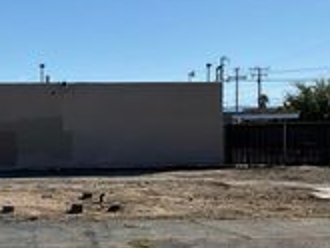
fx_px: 840
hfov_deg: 21.9
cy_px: 169
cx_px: 64
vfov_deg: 16.8
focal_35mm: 88
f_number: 1.8
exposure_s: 1/3322
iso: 16
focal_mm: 3
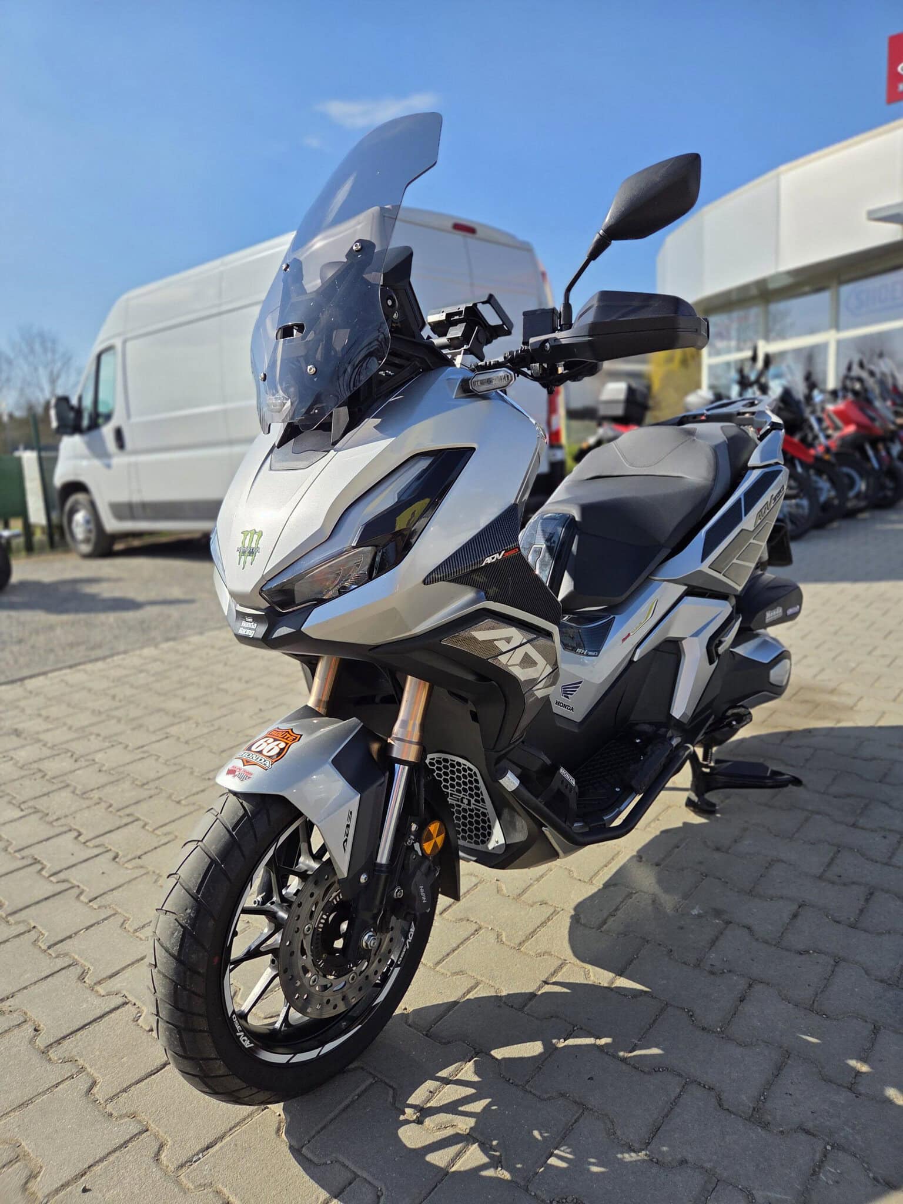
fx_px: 800
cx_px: 452
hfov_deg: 58.9
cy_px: 602
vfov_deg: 73.9
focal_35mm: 23
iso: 80
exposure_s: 1/6839
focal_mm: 5.4
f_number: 1.8
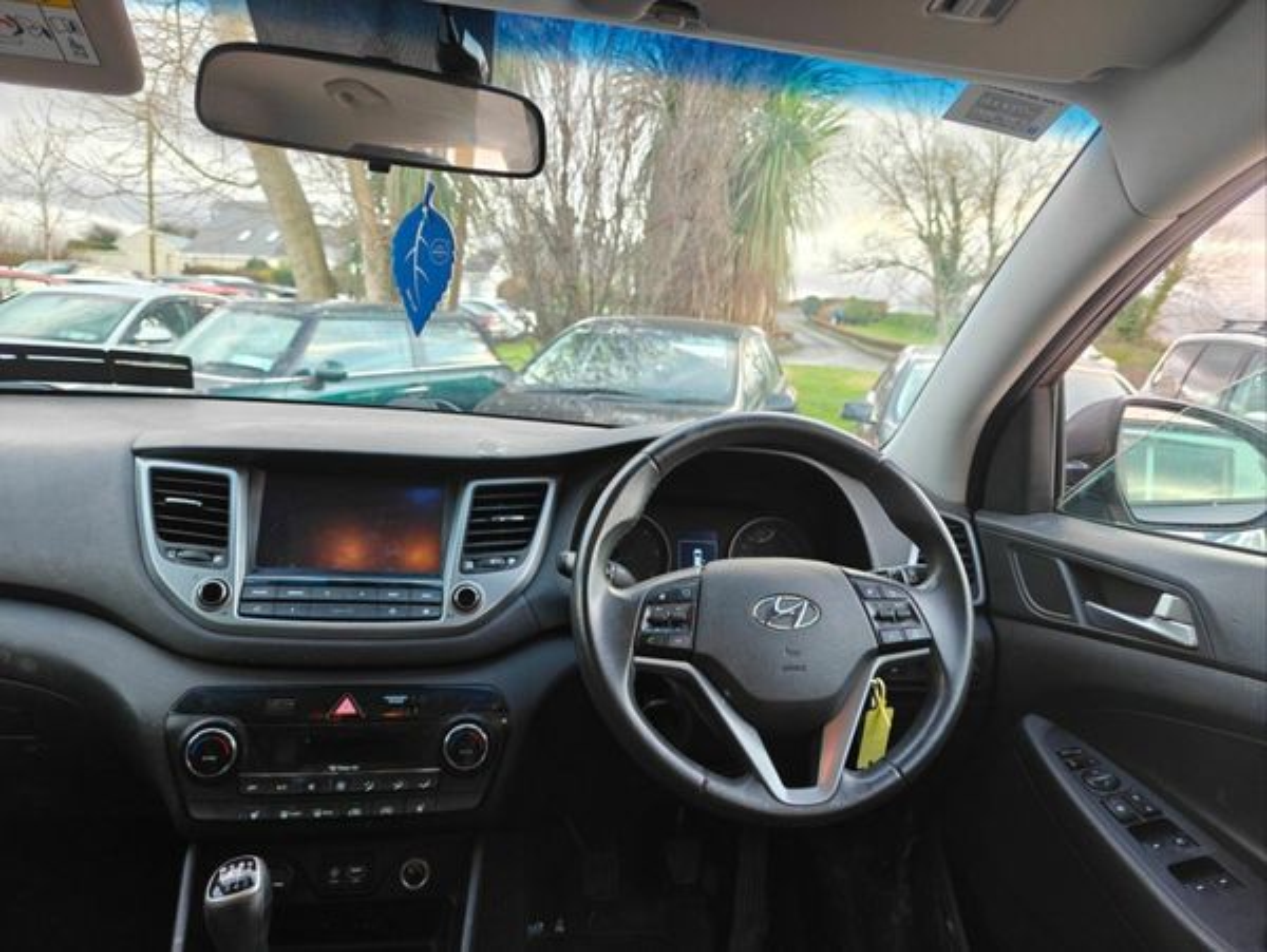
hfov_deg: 71.6
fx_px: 879
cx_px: 634
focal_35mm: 24
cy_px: 476
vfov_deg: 56.9
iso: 500
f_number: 1.7
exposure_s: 1/100
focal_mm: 6.06
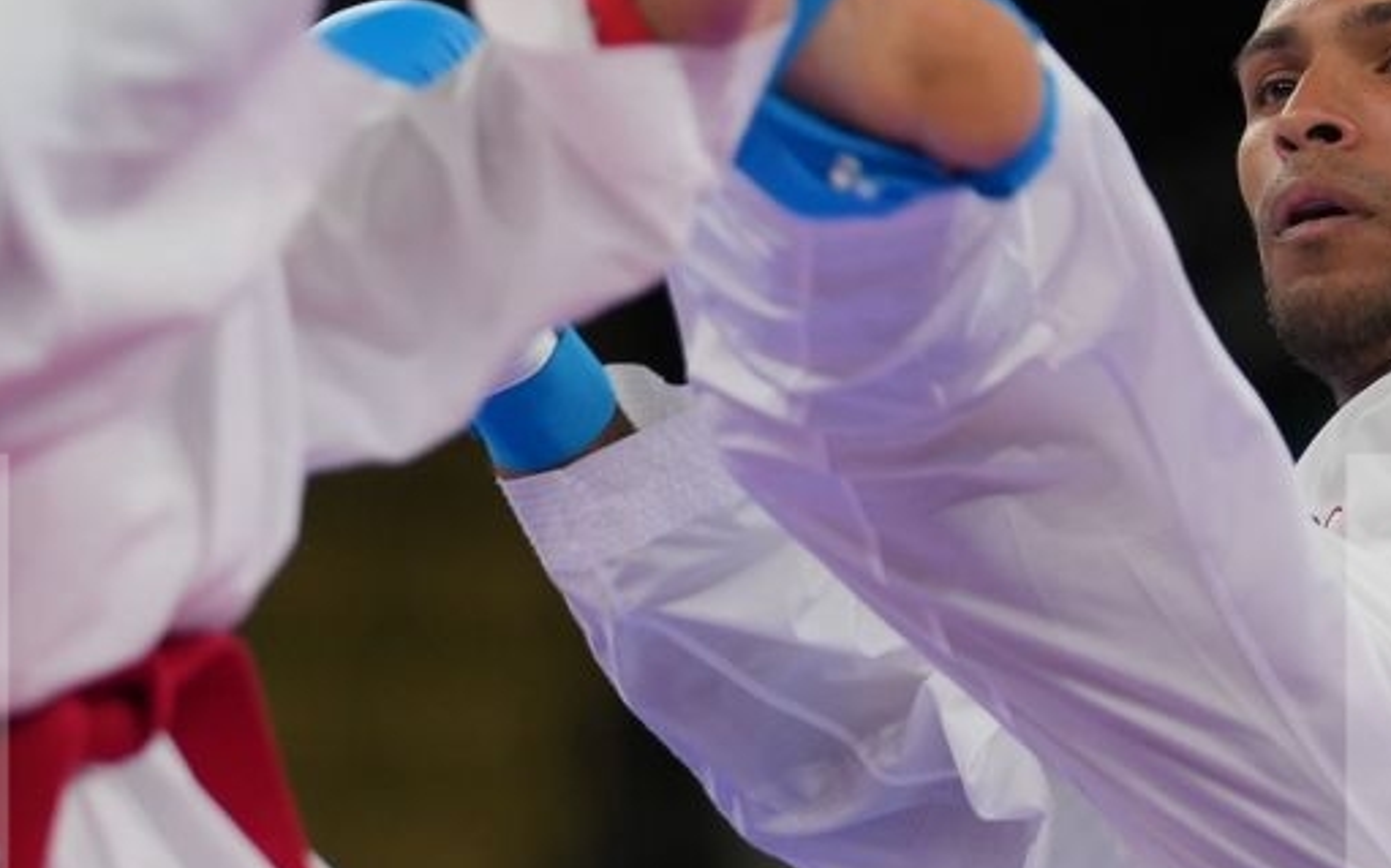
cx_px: 678
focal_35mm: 560
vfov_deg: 2.3
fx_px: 21222
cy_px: 702
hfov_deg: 3.8
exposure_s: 1/1000
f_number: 2.8
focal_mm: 156
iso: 500
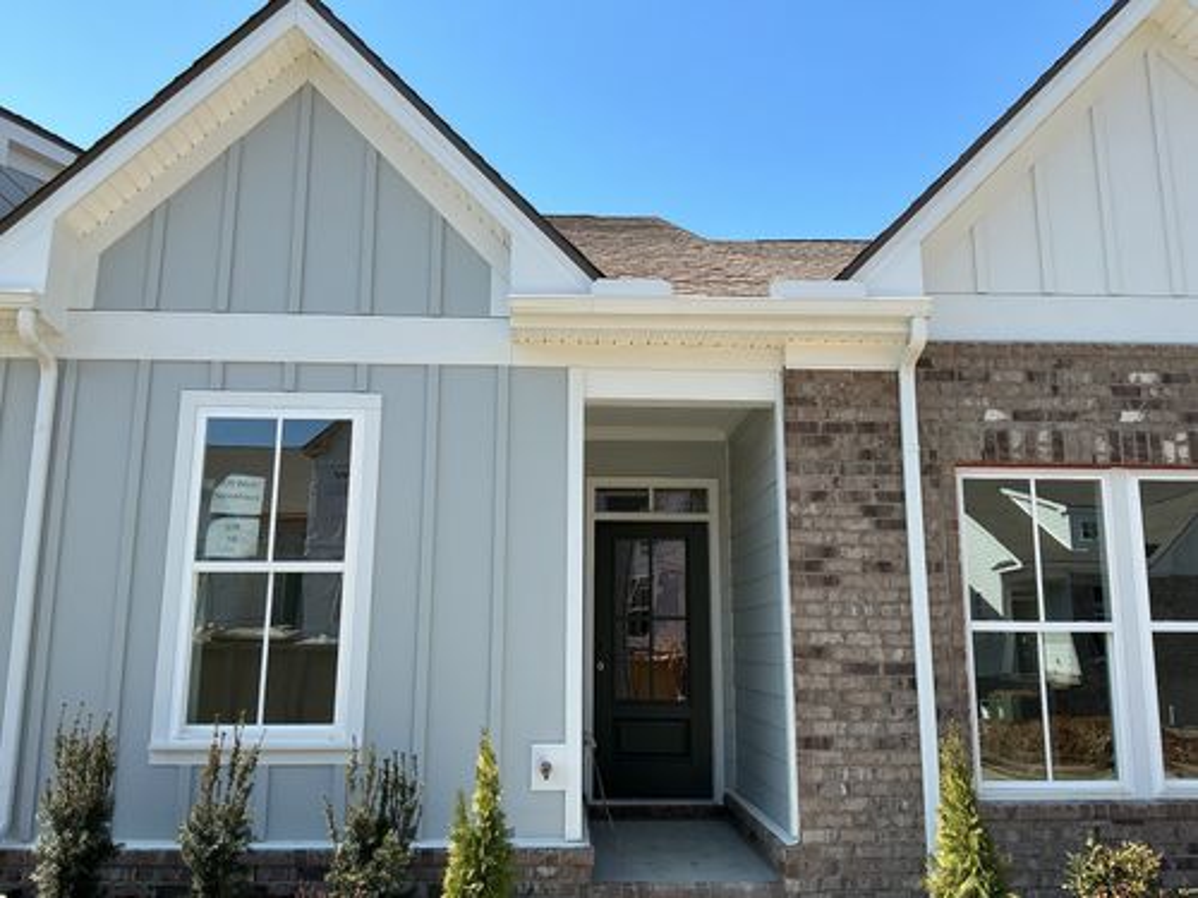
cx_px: 599
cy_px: 449
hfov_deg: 61.7
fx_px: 1004
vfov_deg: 48.2
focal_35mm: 29
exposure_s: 1/1055
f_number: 1.8
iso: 25
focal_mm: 3
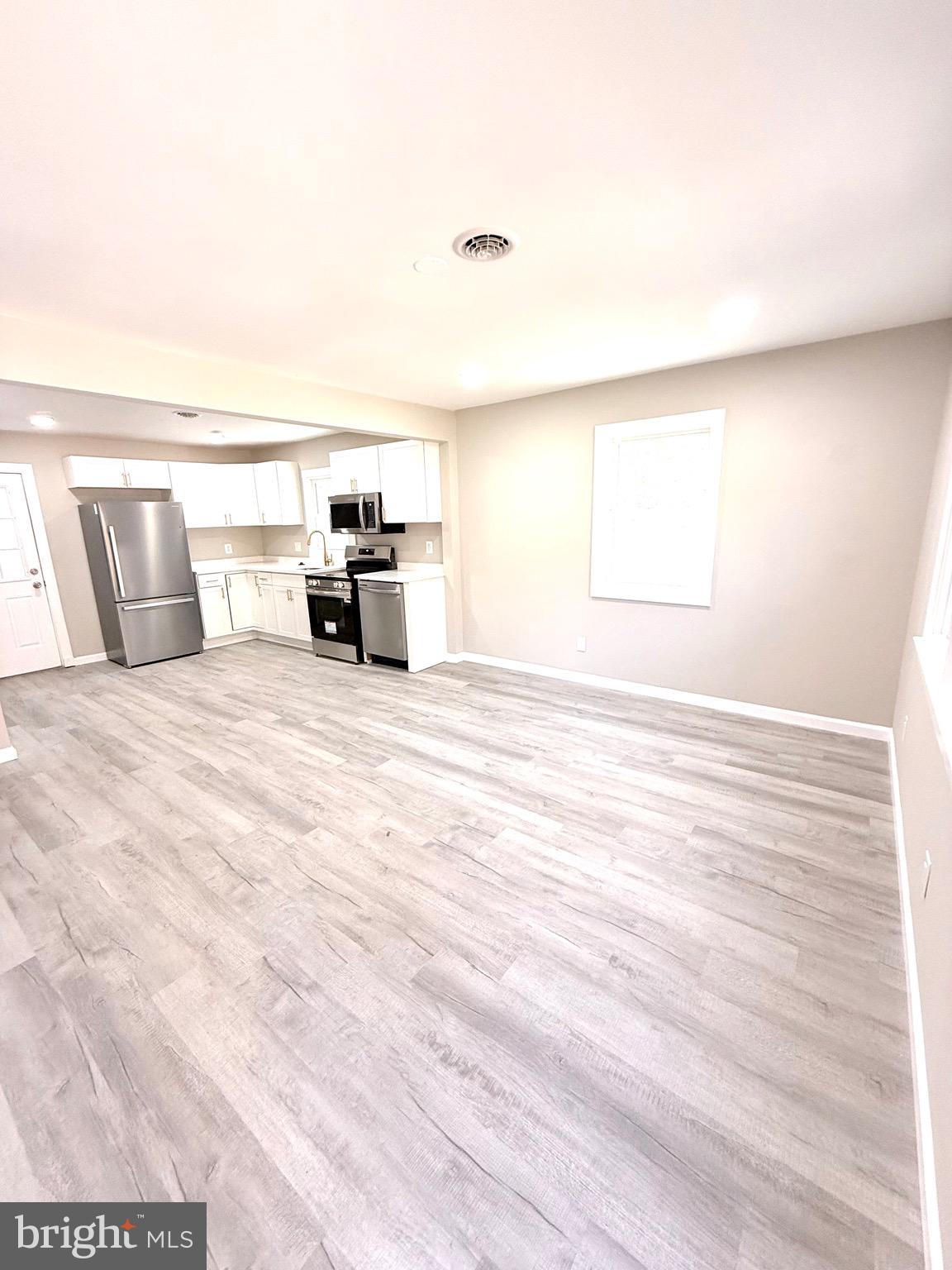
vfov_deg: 102.1
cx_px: 476
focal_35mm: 14
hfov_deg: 85.7
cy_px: 635
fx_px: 513
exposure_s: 1/99
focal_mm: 2.22
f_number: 2.2
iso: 160
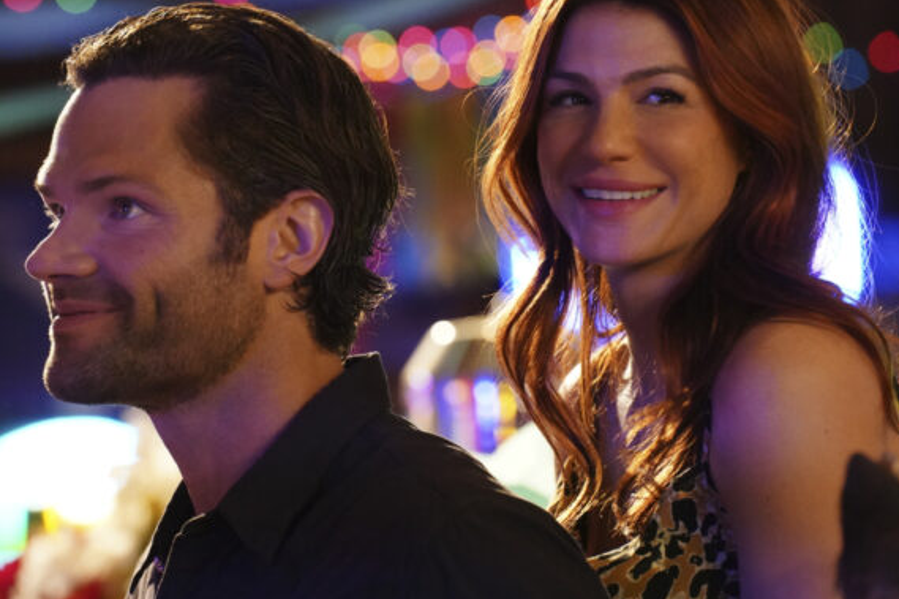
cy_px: 306
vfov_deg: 6.6
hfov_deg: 9.9
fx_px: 5192
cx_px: 450
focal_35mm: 208
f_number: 4.5
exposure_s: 1/200
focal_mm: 162
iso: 12800
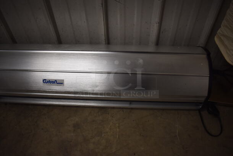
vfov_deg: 48.0
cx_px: 116
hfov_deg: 67.3
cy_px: 78
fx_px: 175
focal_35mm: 27
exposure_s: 1/250
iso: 640
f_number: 3.5
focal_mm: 18
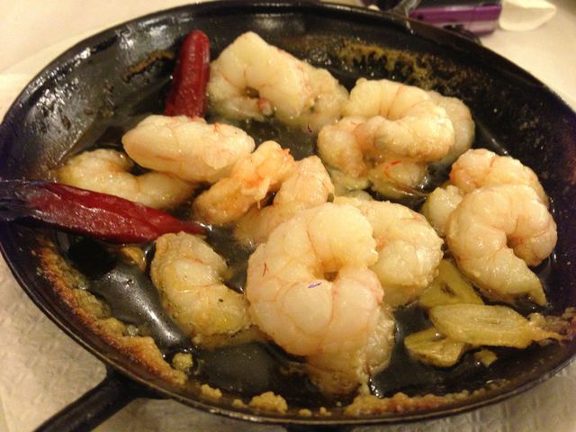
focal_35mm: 33
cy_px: 216
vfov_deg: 42.9
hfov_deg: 55.4
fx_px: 549
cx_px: 288
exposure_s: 1/17
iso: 400
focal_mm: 4.13
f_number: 2.4
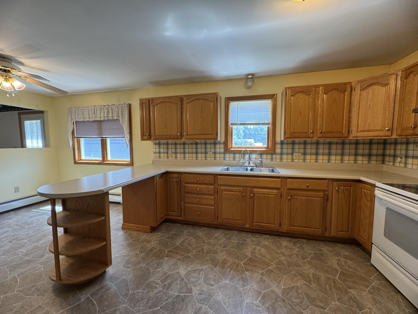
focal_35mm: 14
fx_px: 169
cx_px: 209
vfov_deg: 85.7
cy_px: 157
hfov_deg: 102.1
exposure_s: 1/60
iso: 160
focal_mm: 2.22
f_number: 2.2
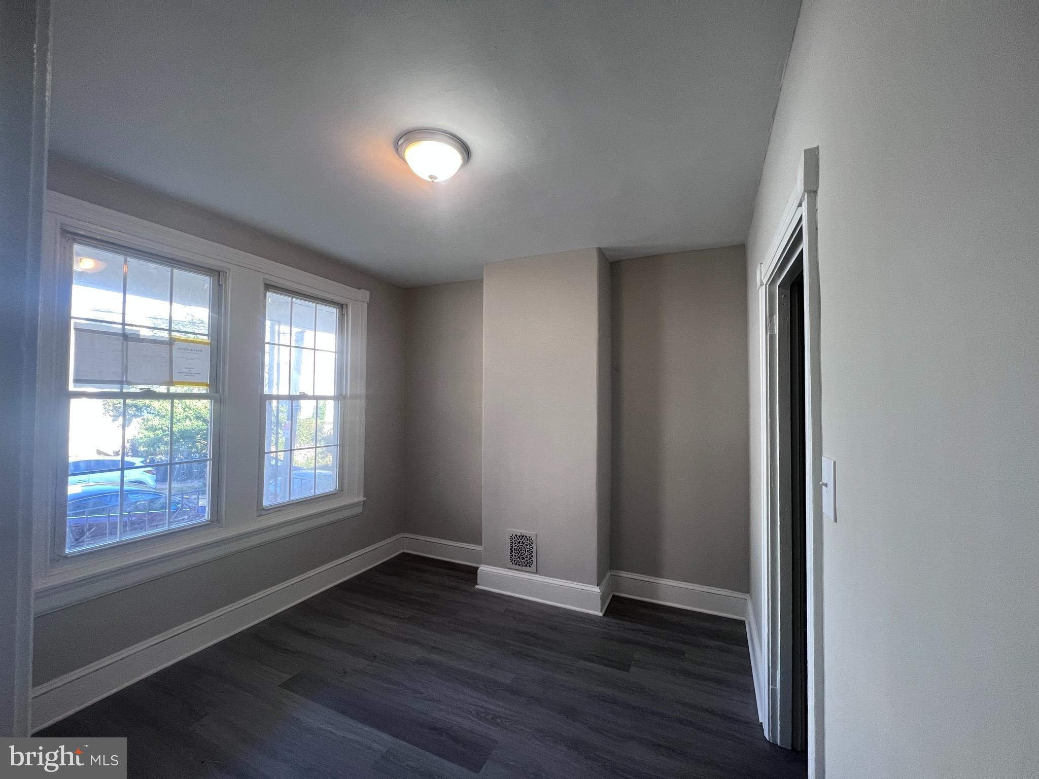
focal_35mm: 13
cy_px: 390
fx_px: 390
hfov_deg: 106.2
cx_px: 520
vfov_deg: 89.9
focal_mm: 1.57
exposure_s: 1/120
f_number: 1.8
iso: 160
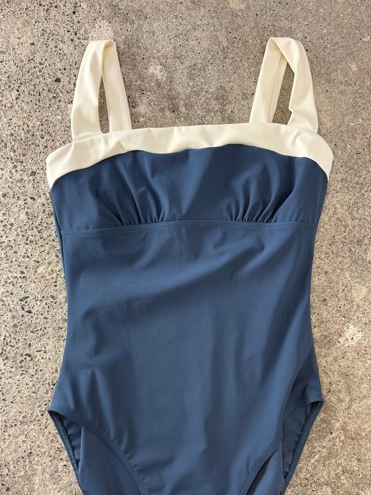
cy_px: 303
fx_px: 457
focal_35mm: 32
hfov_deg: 44.1
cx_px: 182
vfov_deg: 56.3
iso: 80
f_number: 1.6
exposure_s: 1/100
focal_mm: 5.96
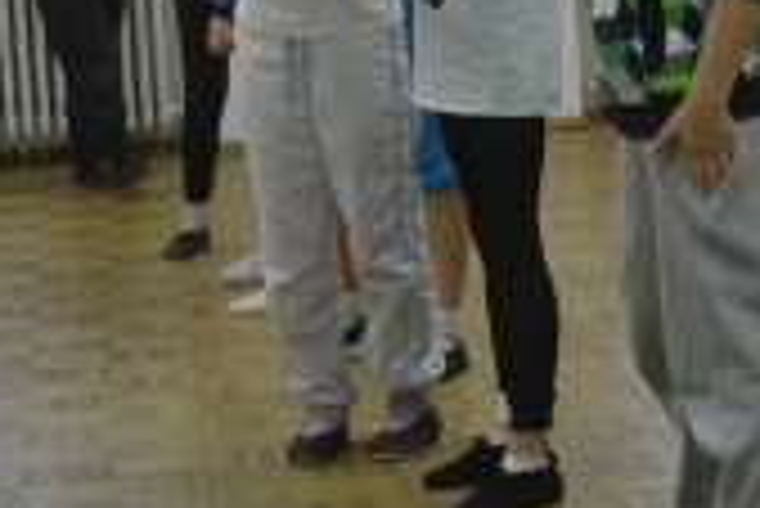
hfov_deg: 11.0
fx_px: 3824
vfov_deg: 7.6
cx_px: 1039
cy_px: 9
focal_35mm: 181
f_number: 5
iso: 900
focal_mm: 34
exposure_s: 1/60
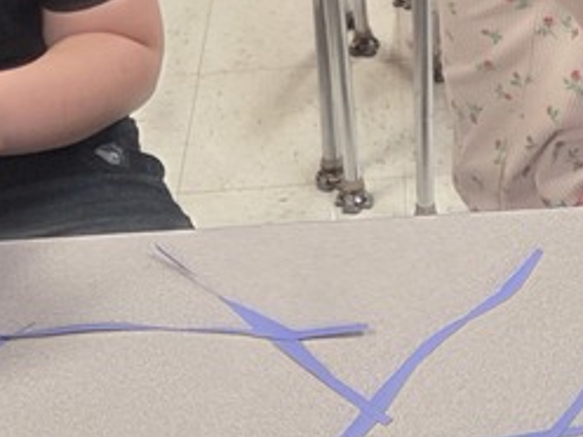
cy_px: -80
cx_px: 543
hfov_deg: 20.2
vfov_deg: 15.1
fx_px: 1600
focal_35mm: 95
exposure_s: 1/120
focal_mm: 5.4
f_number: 1.8
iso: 640
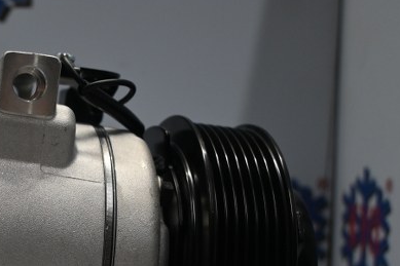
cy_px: 246
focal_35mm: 77
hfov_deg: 25.1
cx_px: 2
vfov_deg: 17.4
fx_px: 855
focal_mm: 25
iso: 720
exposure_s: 1/125
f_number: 4.2
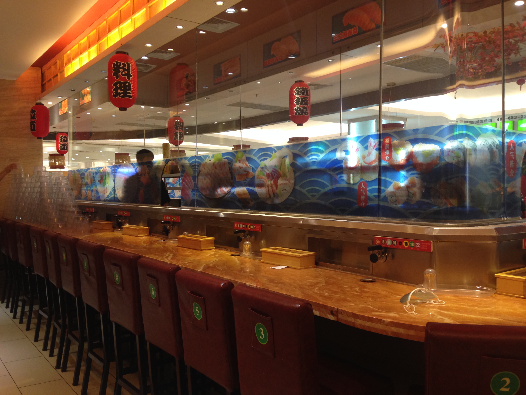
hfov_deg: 55.4
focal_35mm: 33
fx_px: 501
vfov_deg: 42.9
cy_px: 198
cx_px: 263
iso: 80
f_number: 2.4
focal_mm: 4.12
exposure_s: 1/20
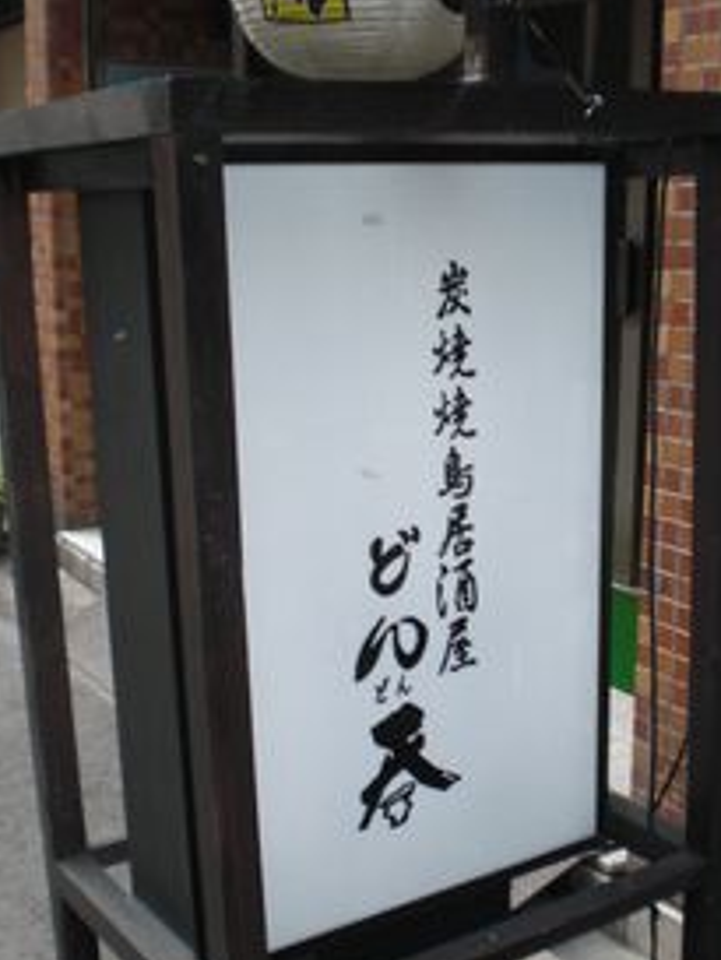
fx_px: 1332
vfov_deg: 39.6
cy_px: 491
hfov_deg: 30.2
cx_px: 424
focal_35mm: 48
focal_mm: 6.3
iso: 200
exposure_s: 1/100
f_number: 3.1
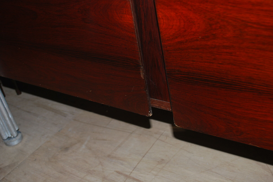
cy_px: 91
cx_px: 136
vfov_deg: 29.9
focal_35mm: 45
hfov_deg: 43.6
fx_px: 342
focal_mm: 30
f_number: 4.8
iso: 200
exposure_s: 1/60
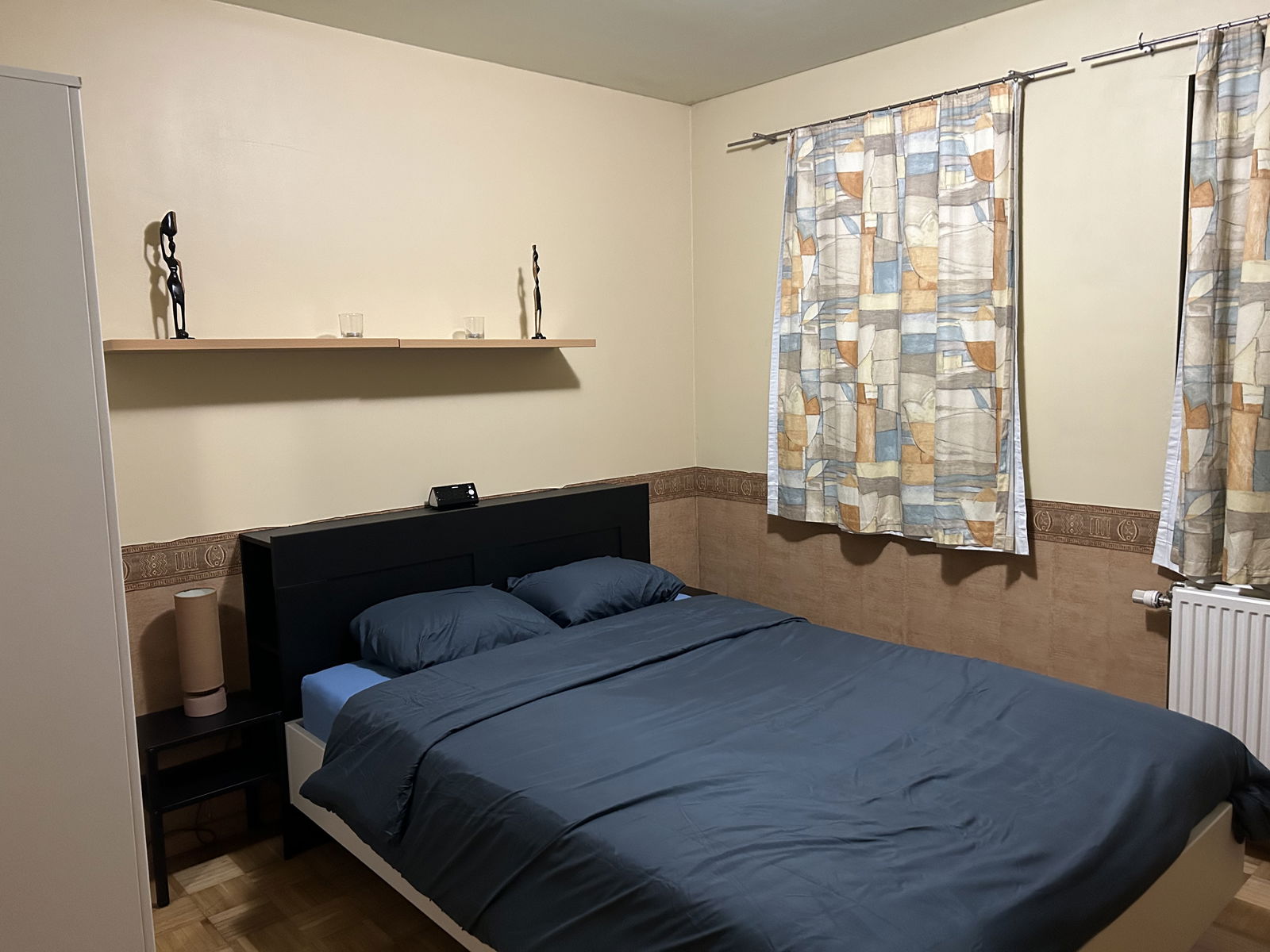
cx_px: 635
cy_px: 476
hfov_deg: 67.3
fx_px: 954
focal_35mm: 26
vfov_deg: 53.1
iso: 500
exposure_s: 1/60
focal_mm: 5.7
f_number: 1.5
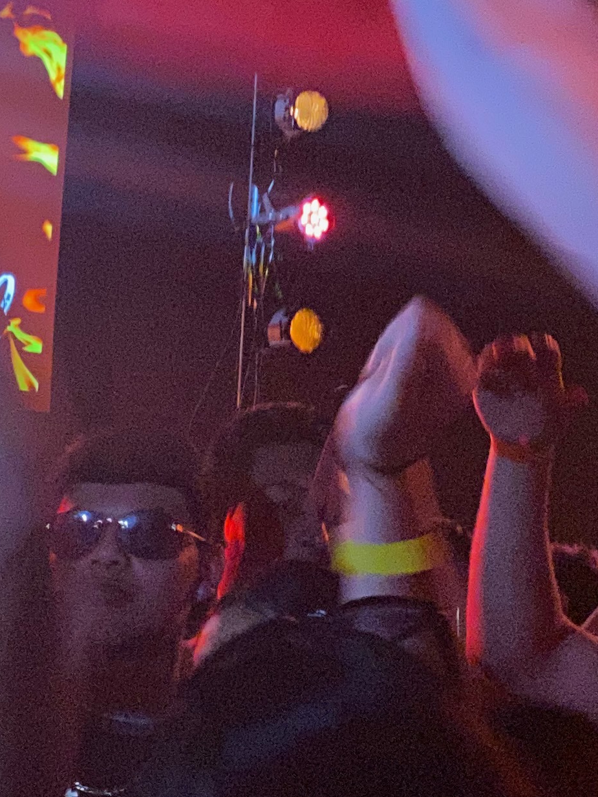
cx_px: 303
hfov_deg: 17.4
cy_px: 20
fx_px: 1958
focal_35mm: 85
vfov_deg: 22.2
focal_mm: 4.25
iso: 1000
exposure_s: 1/30
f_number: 1.8
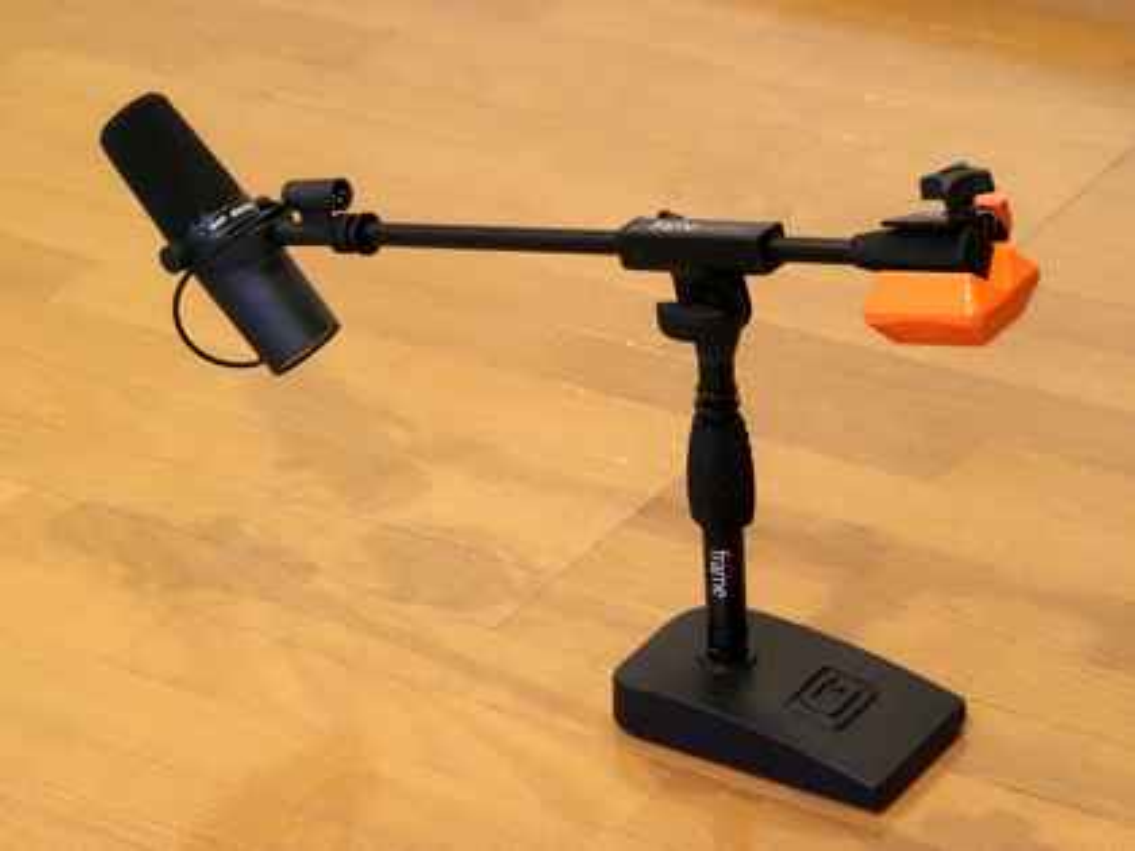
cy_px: 426
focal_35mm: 120
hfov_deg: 16.4
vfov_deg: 12.3
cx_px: 568
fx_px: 3935
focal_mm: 60
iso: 6400
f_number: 5.6
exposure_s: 1/80
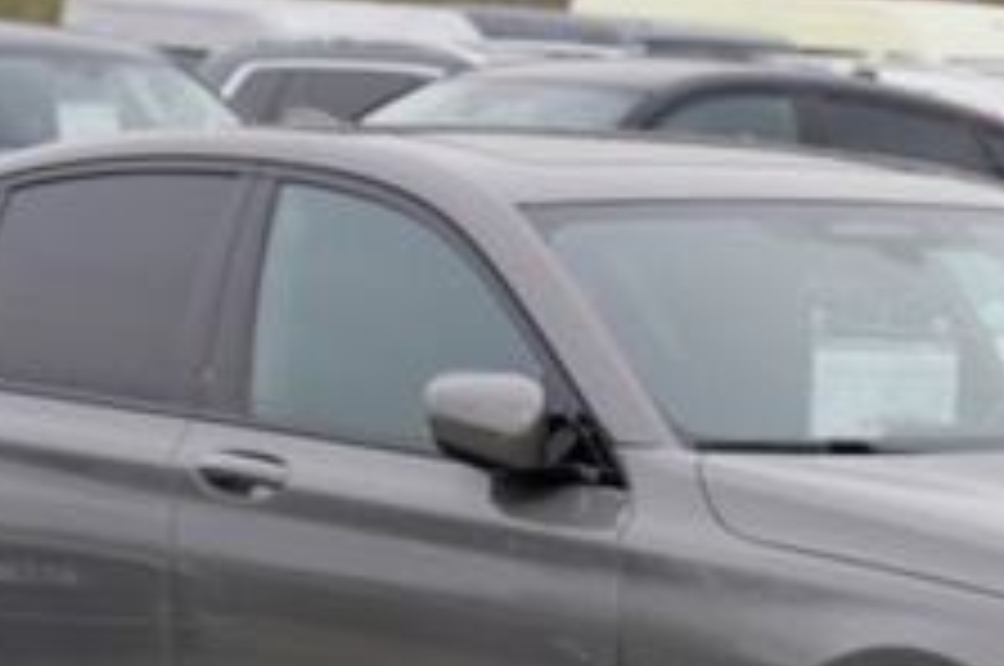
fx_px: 6405
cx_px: 2130
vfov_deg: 5.8
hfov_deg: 8.4
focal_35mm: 230
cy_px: 1285
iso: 100
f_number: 5.6
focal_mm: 50
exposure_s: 1/200
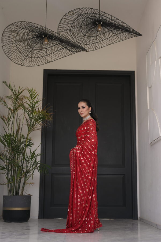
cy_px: 121
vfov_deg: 39.6
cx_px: 80
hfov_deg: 27.0
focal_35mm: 50
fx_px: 335
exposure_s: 1/320
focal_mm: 50
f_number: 3.5
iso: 200
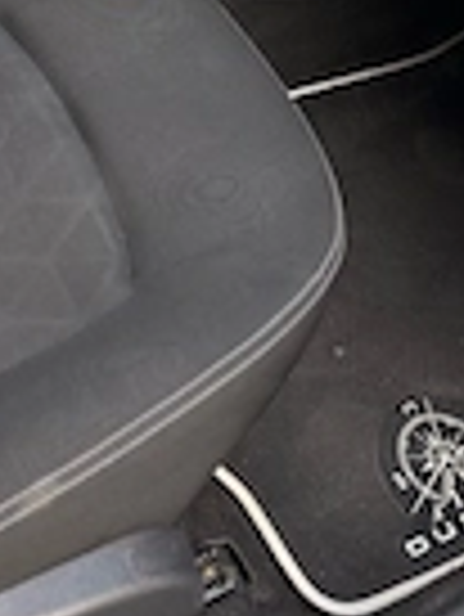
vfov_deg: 24.1
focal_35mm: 70
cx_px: 131
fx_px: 1249
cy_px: -198
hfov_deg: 20.9
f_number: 1.78
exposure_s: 1/172
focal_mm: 6.76
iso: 200
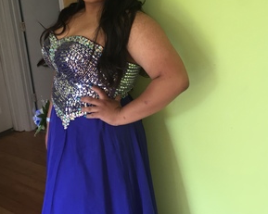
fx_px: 373
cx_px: 120
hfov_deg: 39.5
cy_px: 116
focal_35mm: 47
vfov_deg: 32.1
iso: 125
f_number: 2.2
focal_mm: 4.15
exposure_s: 1/30
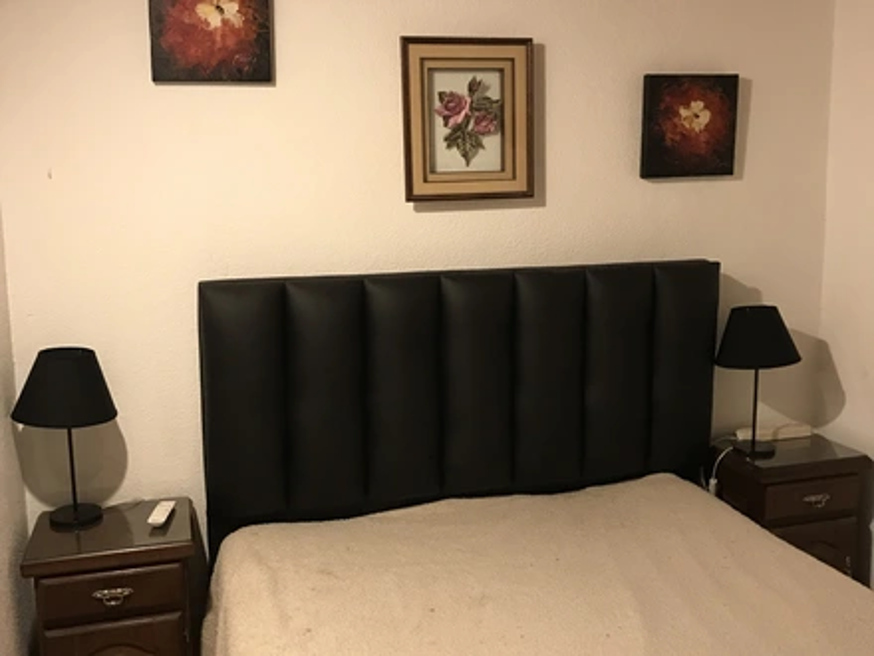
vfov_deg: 49.7
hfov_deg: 63.4
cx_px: 437
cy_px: 328
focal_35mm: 28
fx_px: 707
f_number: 1.8
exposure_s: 1/17
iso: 80
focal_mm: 3.99
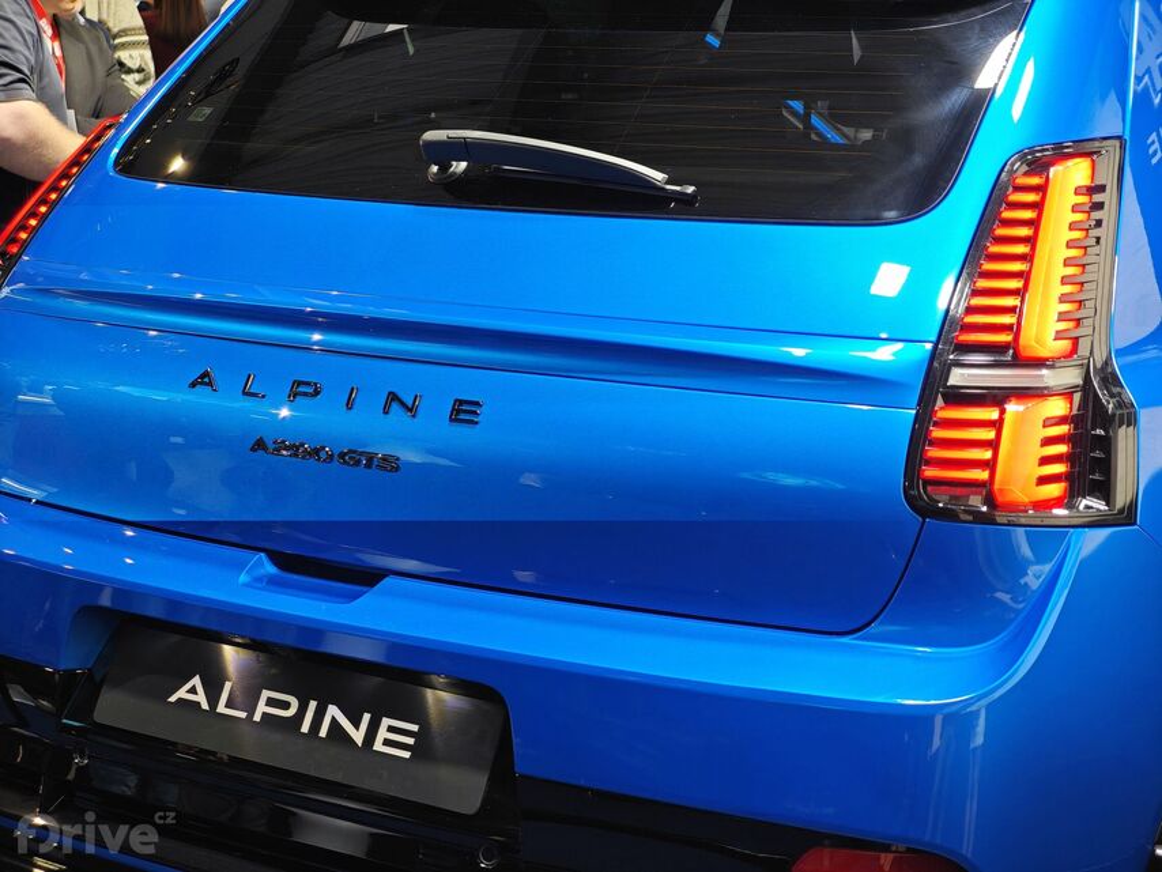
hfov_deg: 26.0
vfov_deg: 19.6
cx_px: 581
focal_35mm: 75
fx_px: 2518
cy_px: 436
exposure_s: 1/100
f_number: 1.8
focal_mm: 12.28
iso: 80
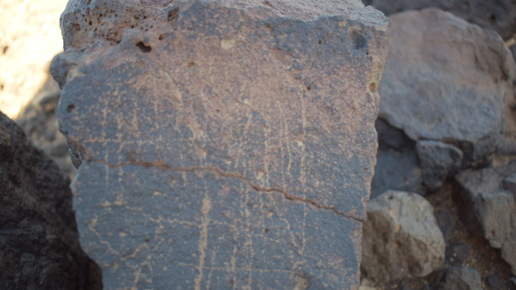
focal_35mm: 40
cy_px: 143
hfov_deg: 51.0
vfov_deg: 30.0
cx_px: 257
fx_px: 541
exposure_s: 1/160
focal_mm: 25
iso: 200
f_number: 4
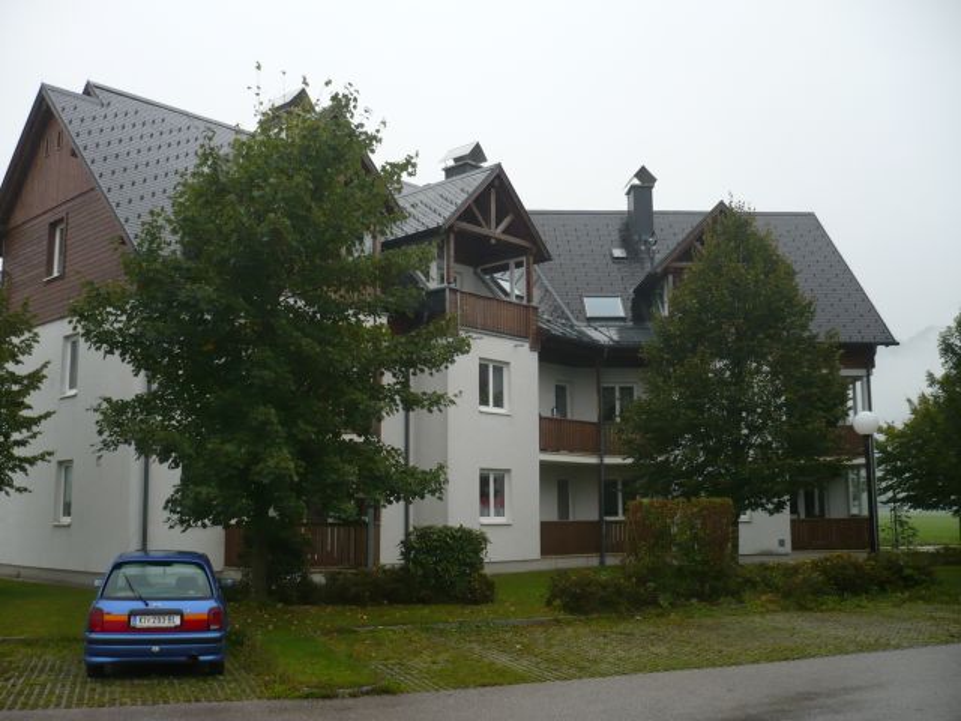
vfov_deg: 40.7
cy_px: 360
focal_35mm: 35
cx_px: 480
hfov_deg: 52.6
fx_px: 972
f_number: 2.8
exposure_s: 1/80
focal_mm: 5.8
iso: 100
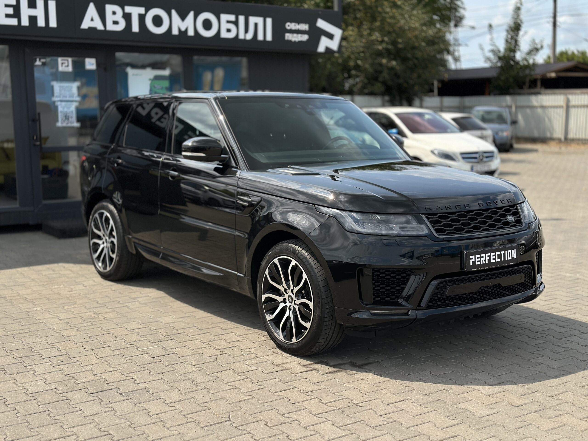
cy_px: 220
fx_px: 815
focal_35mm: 48
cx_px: 294
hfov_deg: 39.7
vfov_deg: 30.3
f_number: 1.78
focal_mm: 6.86
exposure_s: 1/5556
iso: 100
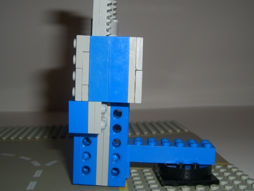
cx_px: 121
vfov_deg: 29.0
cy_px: 76
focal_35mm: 50
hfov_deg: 38.2
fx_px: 367
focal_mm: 6.2
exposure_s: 1/60
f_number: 4.3
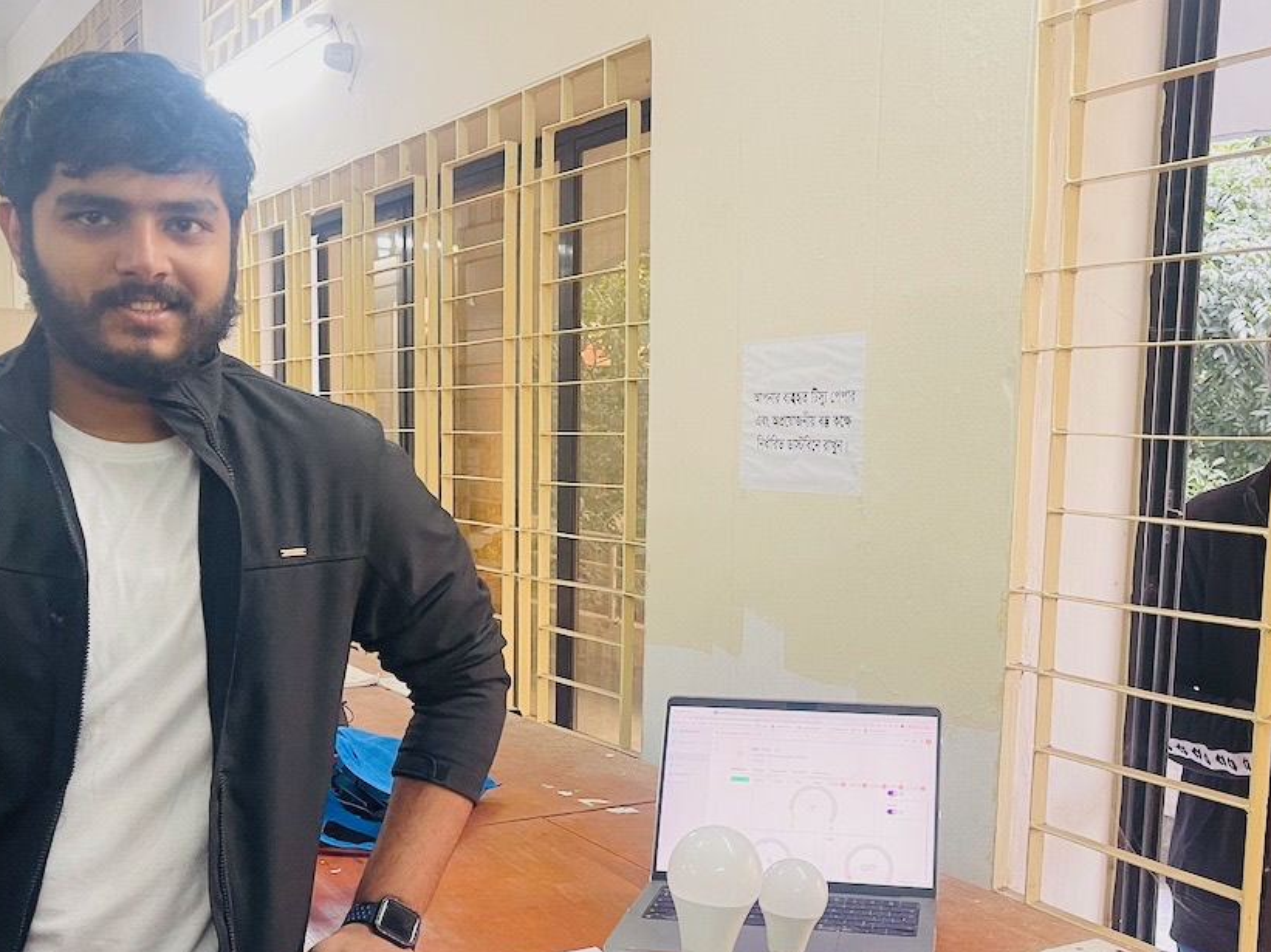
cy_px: 616
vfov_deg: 36.5
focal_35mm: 39
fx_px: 1431
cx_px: 650
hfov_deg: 47.9
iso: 160
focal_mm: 5.1
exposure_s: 1/50
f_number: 1.6
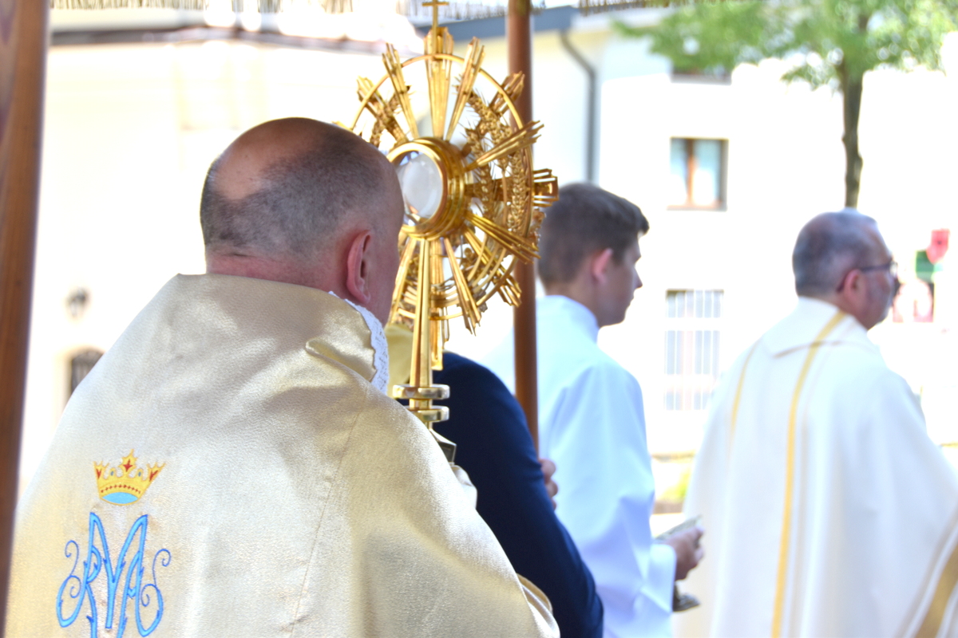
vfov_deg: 14.7
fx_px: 2475
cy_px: 319
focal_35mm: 93
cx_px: 479
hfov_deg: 21.9
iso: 100
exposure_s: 1/125
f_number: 4.8
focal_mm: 62
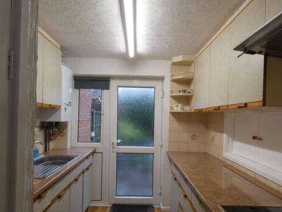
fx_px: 204
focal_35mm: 25
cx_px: 144
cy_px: 117
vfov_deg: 54.8
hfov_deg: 69.4
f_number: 2.8
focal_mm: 3.6
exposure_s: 1/60
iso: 100
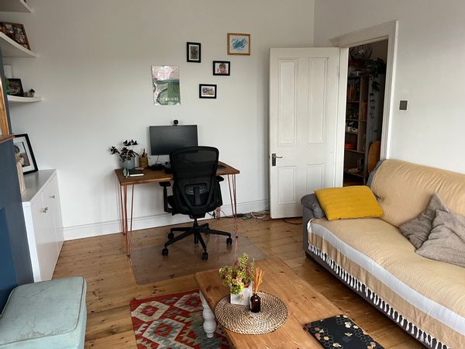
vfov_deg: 53.1
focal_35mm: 26
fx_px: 349
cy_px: 174
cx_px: 232
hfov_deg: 67.3
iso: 160
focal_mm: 5.1
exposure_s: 1/60
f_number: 1.6
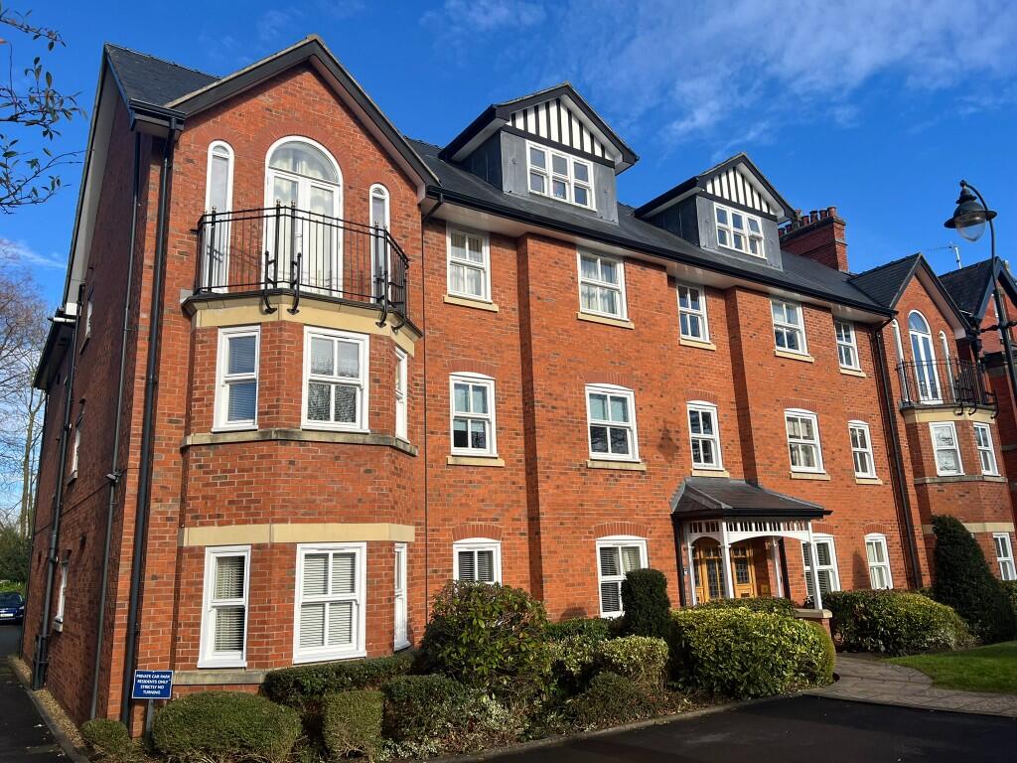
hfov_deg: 67.3
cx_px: 508
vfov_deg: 53.1
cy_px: 382
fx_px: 764
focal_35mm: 26
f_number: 1.5
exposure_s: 1/3968
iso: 50
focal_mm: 5.7
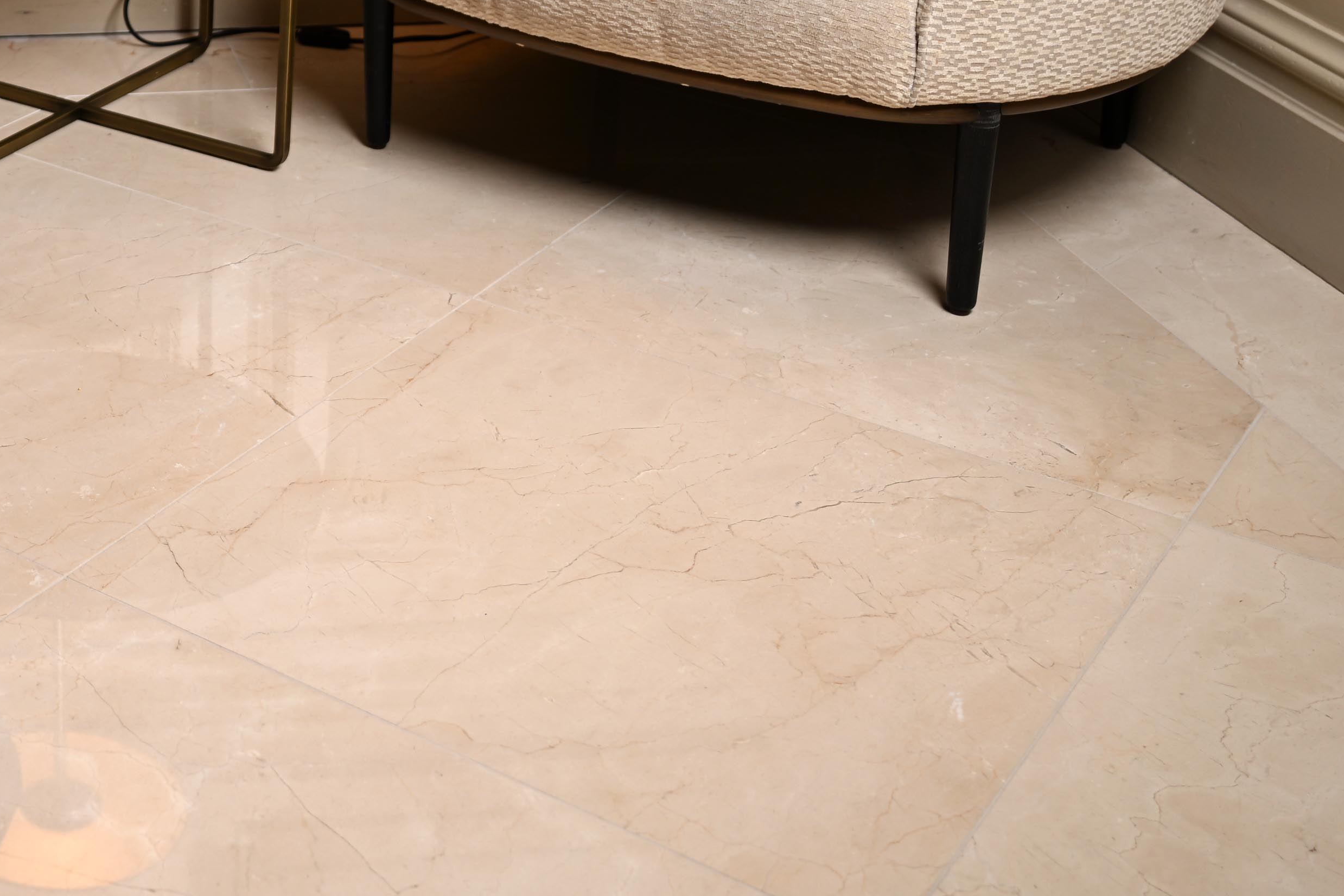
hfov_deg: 28.5
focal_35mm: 65
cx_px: -82
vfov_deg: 19.7
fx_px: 2426
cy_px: -168
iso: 64
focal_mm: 26
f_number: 3.2
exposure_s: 1/50
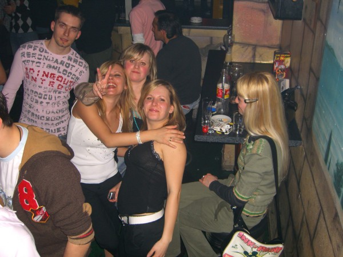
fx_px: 377
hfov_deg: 49.0
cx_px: 172
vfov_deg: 37.7
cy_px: 128
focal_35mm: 38
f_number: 2.8
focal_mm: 7.9
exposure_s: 1/60
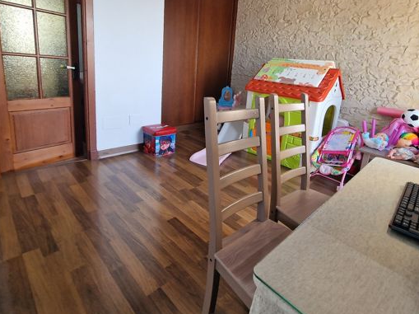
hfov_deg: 87.5
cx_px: 233
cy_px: 120
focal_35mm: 18
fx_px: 218
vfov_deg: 70.5
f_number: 2.2
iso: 80
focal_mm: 2.2
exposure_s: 1/50
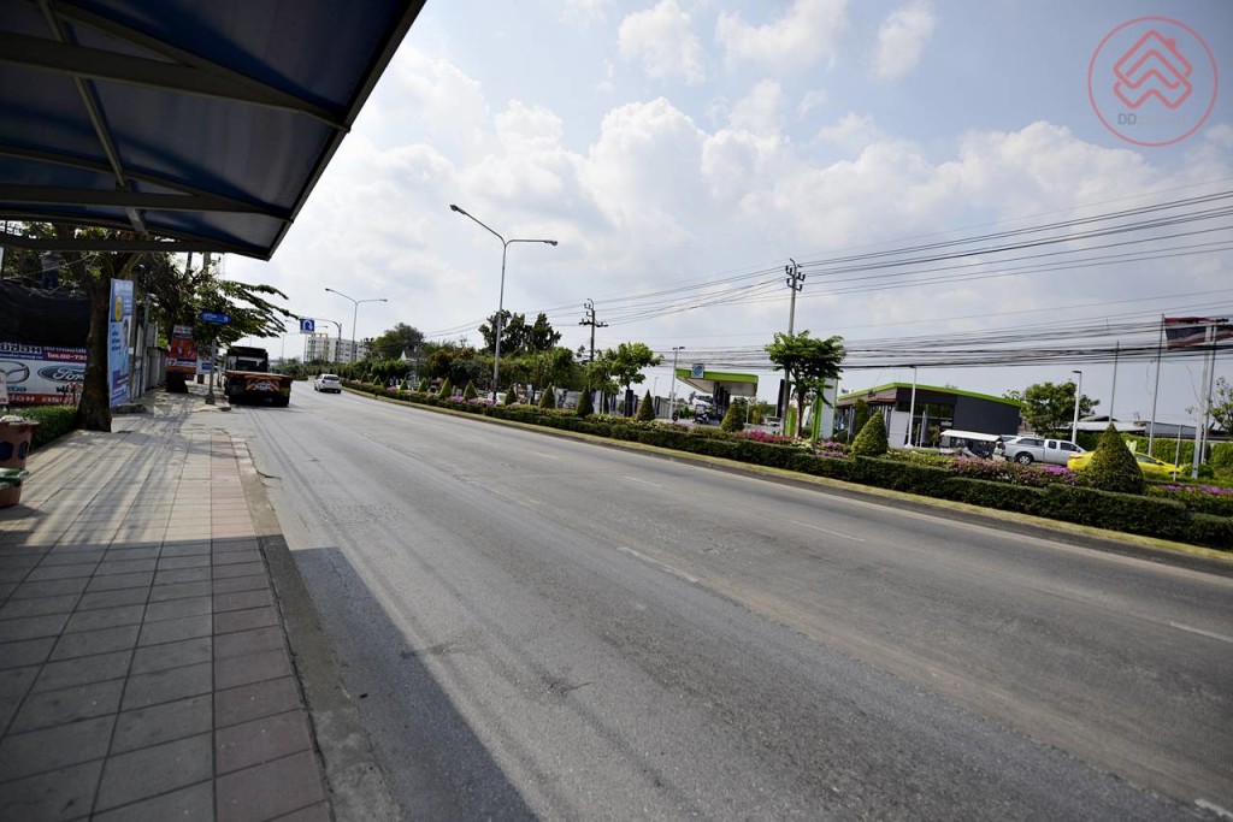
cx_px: 616
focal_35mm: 14
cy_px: 411
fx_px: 480
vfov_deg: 81.2
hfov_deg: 104.2
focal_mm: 14
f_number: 2.8
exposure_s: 1/8000
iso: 200
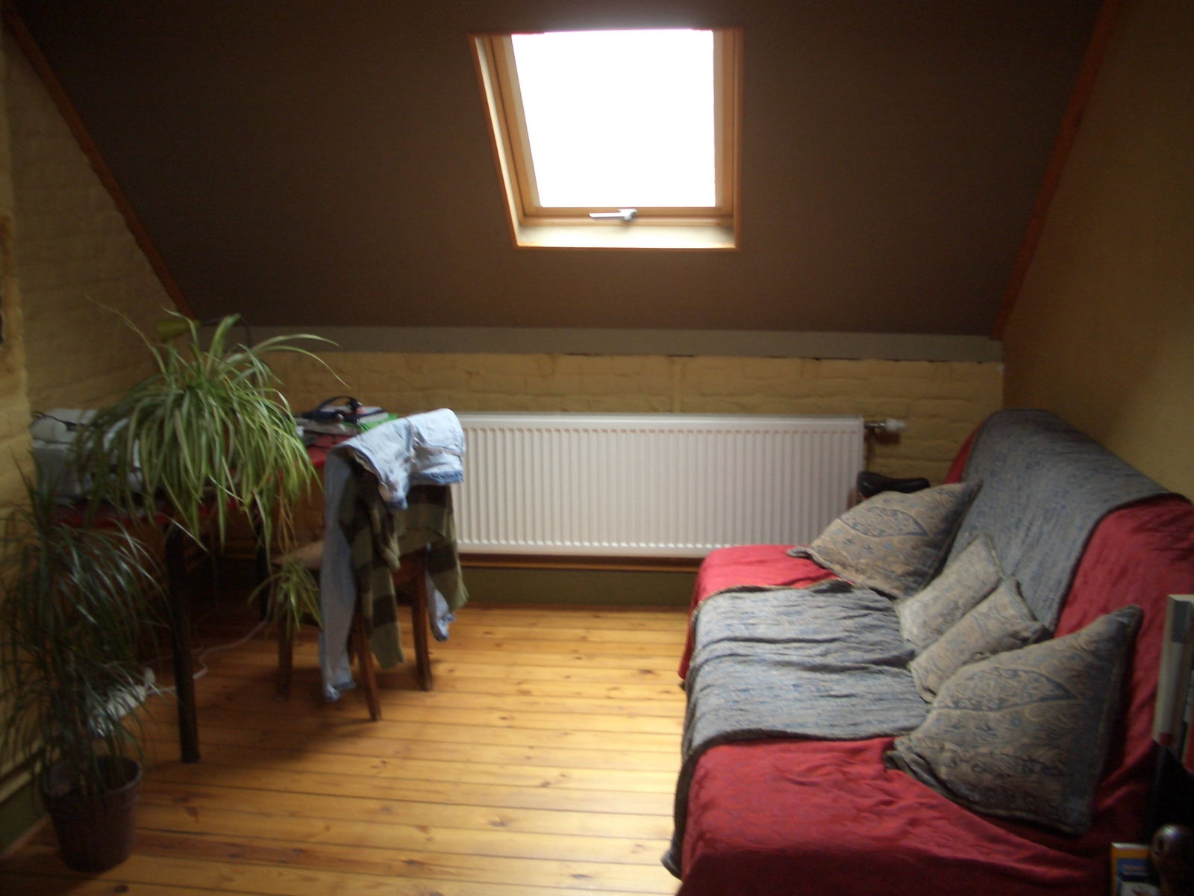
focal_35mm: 35
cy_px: 448
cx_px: 597
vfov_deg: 40.7
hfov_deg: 52.6
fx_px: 1207
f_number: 2.6
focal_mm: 5.8
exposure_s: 1/60
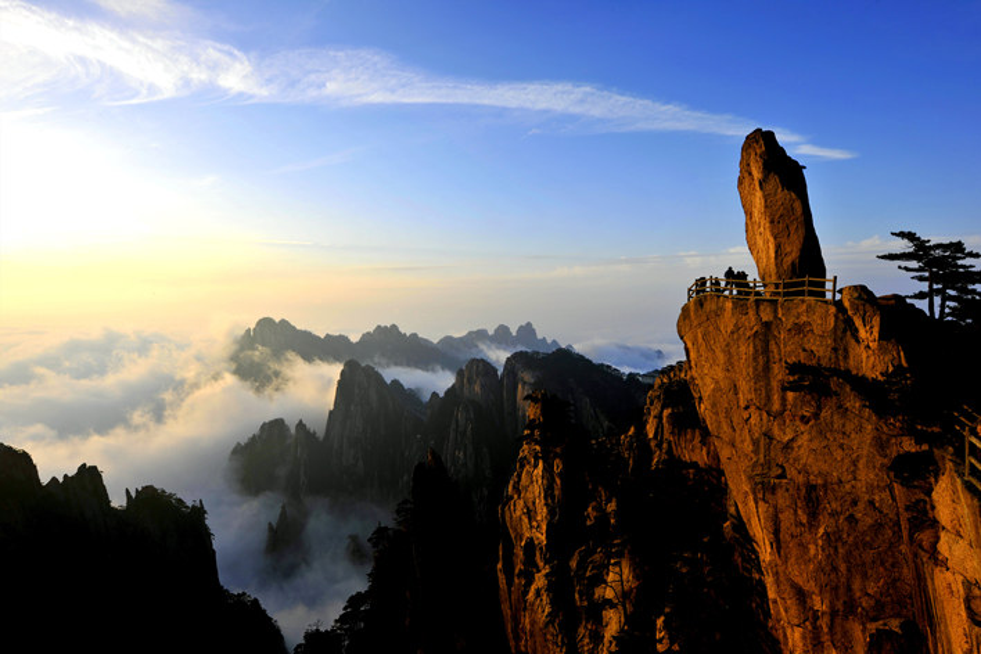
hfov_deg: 84.0
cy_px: 327
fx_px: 545
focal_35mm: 20
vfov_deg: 61.9
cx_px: 490
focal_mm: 20
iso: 100
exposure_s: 1/30
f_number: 20
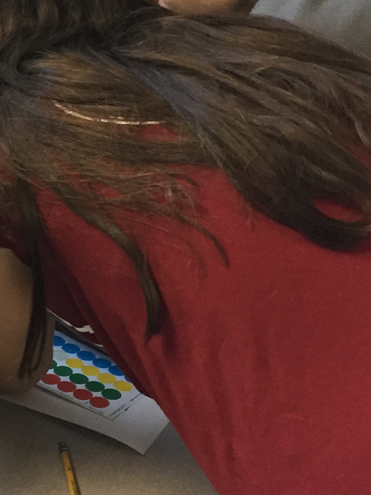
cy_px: 160
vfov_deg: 23.4
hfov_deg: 16.7
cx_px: -114
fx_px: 1186
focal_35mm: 83
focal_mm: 4.15
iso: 160
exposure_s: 1/30
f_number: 2.2
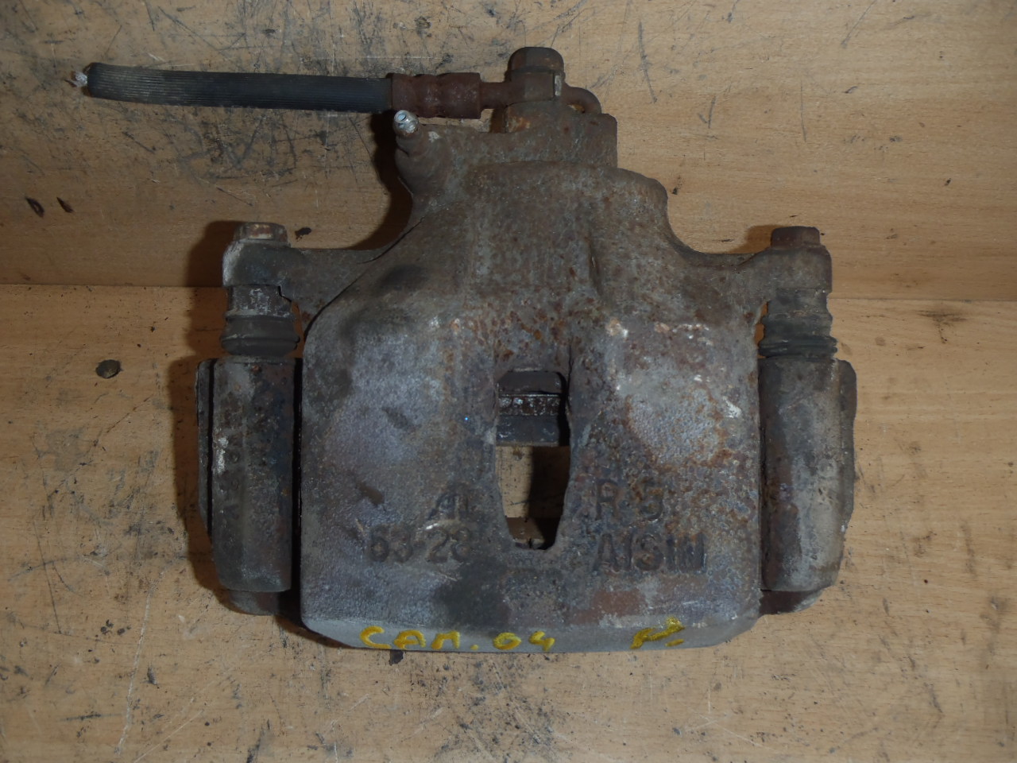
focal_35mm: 38
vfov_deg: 37.7
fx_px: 1116
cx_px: 508
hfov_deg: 49.0
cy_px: 382
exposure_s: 1/40
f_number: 4.6
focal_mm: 6.83
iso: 100
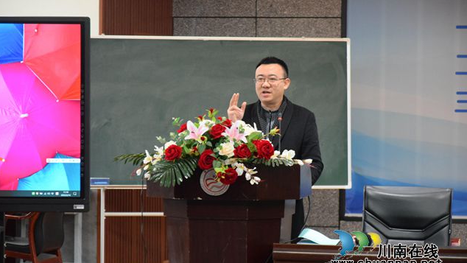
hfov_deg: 12.9
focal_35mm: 167
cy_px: 133
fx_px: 2063
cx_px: 232
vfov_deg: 7.3
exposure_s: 1/125
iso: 3200
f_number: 5.6
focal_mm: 105
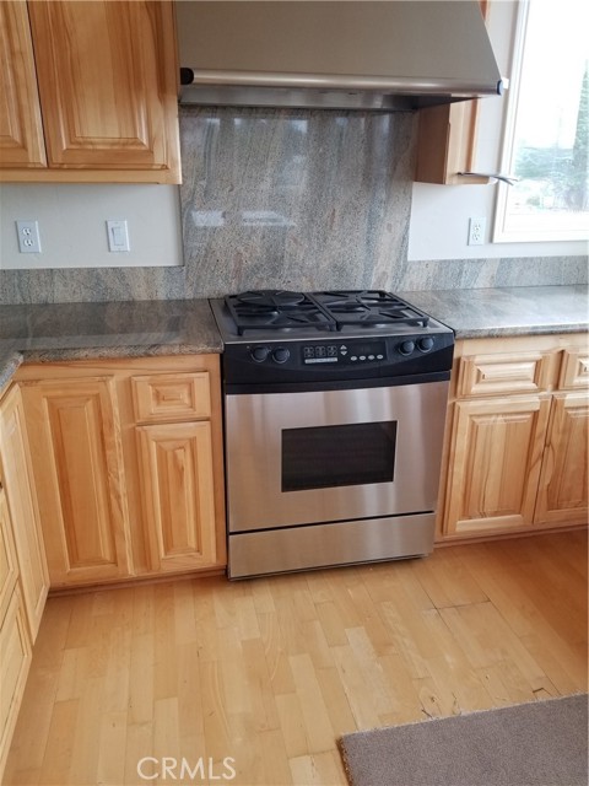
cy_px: 393
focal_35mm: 26
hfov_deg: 53.1
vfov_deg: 67.3
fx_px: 590
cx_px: 294
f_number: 1.7
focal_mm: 4.25
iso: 100
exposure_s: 1/100
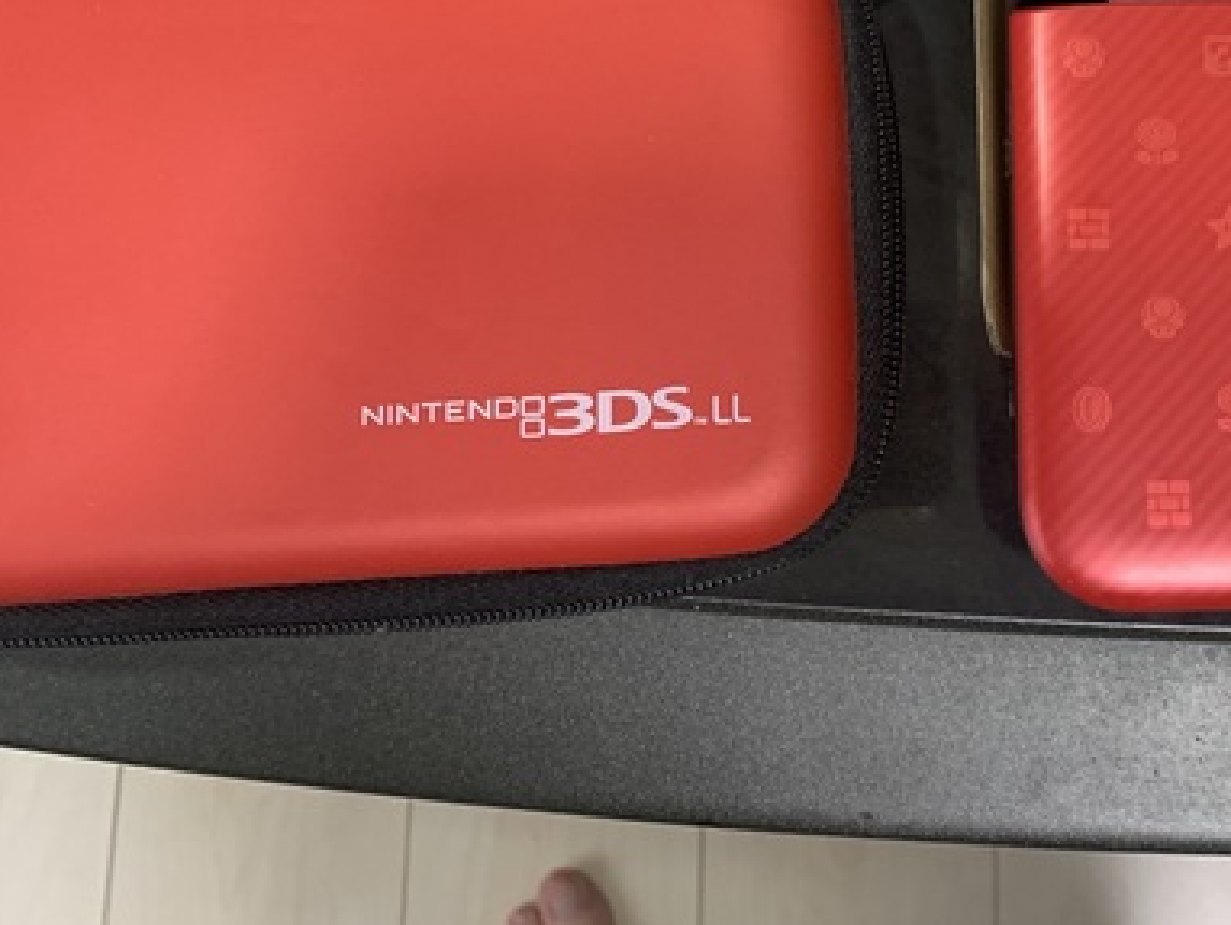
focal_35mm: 51
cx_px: 980
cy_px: 21
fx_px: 1815
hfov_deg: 36.2
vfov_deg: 27.1
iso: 200
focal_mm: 4.25
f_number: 1.8
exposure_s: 1/50
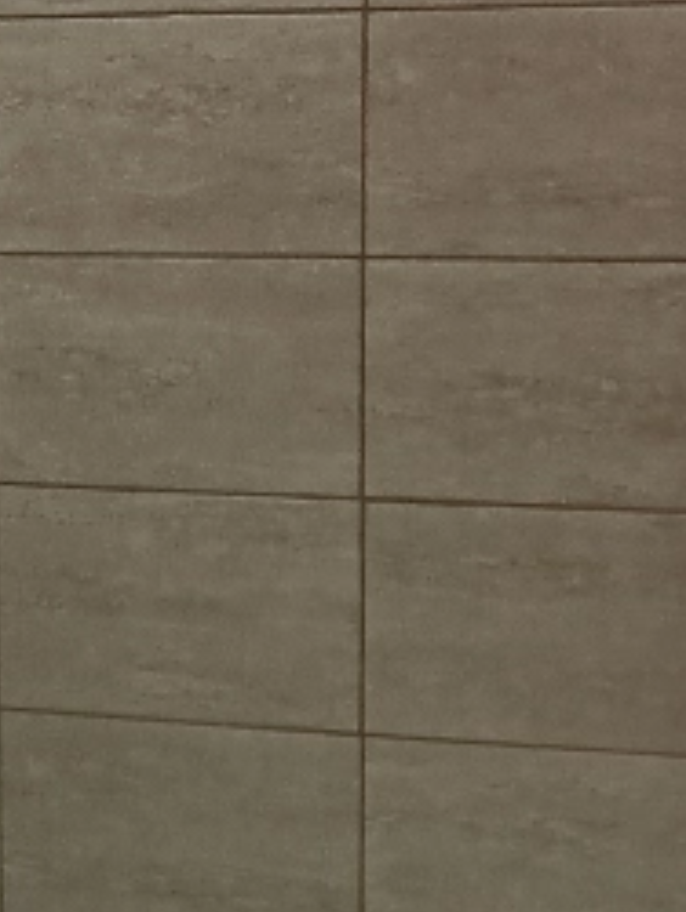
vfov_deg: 27.4
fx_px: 1820
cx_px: -270
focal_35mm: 69
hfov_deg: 19.3
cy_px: 150
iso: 160
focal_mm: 1.65
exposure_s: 1/50
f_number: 2.2
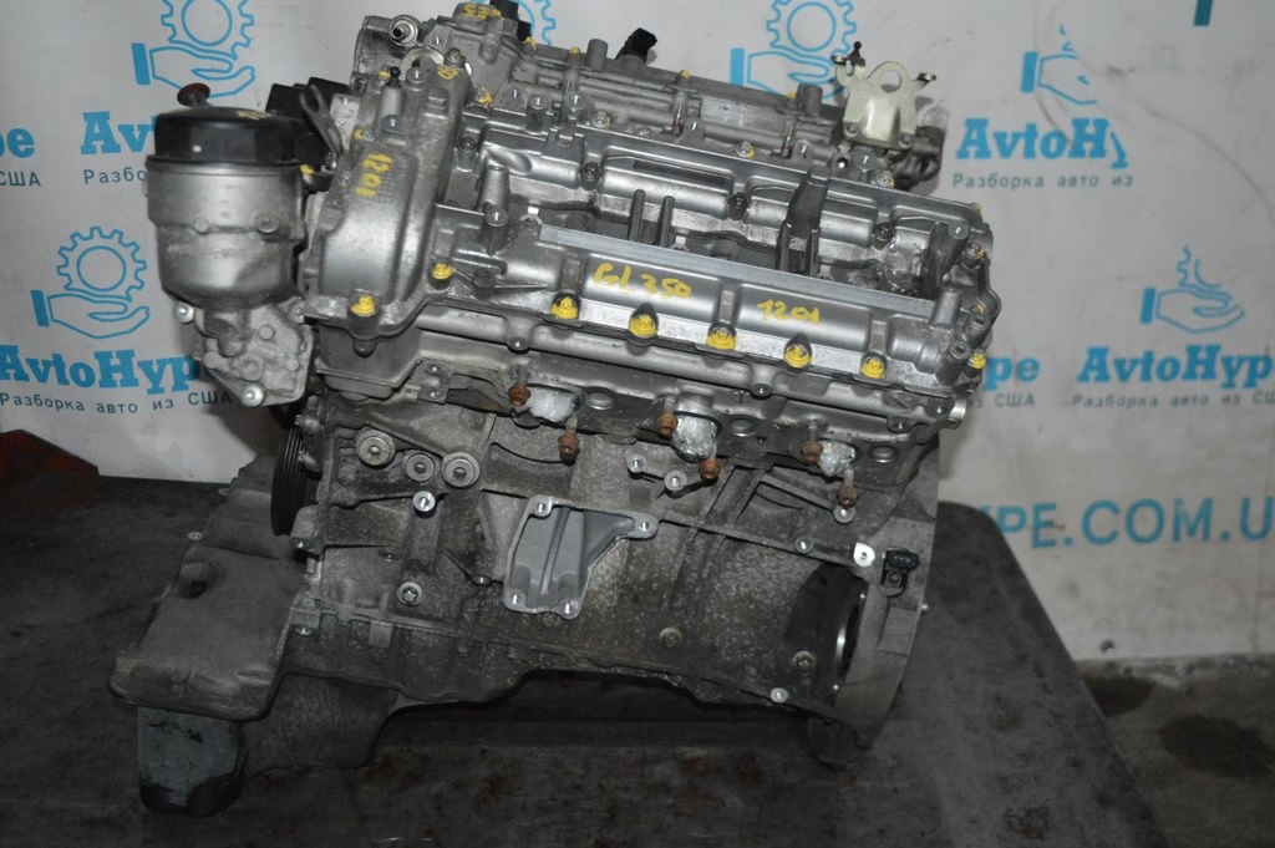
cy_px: 424
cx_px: 638
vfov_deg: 34.2
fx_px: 1380
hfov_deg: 49.6
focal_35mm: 39
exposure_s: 1/60
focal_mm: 26
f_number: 4
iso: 3200
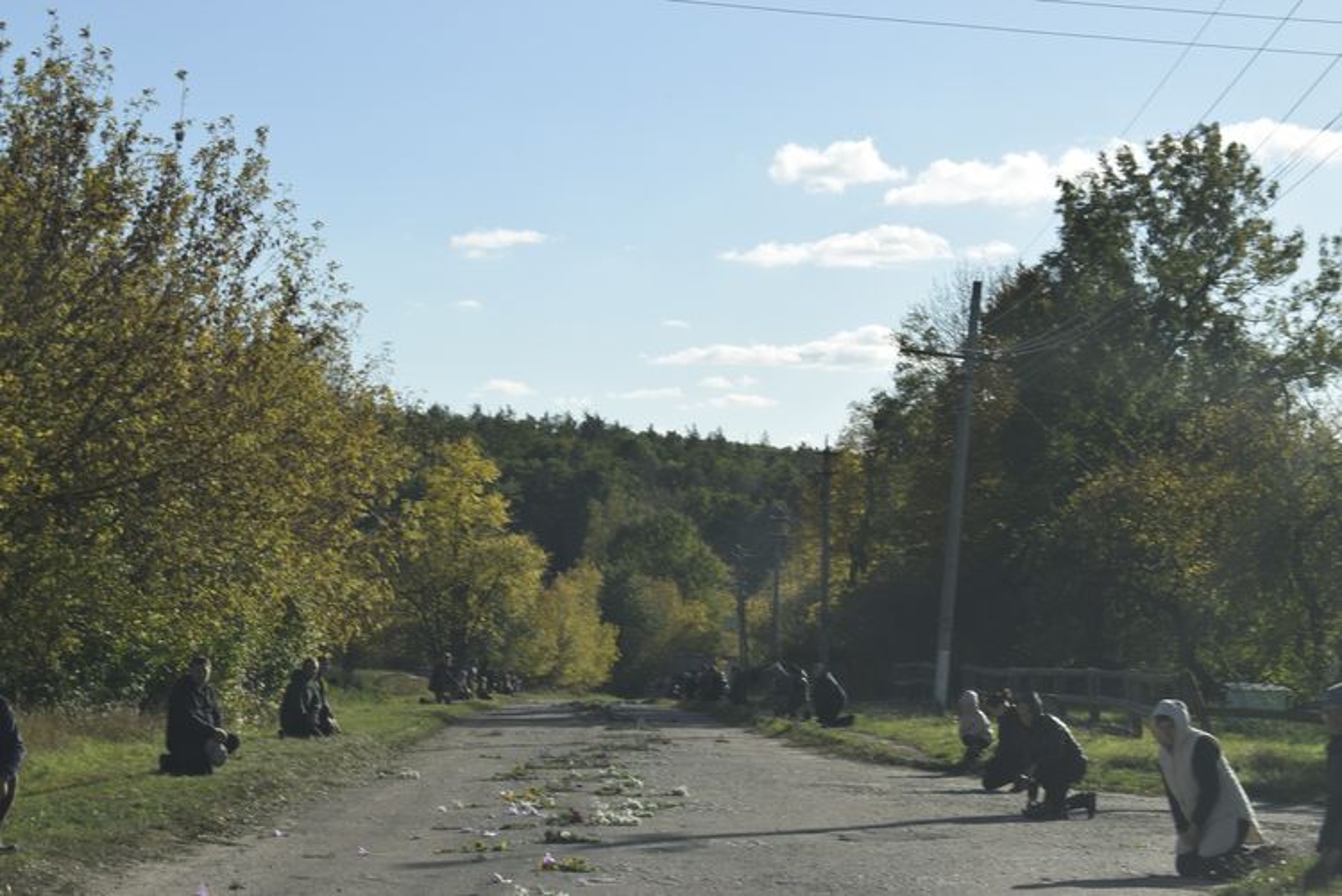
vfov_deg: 16.6
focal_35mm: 82
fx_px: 3077
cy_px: 448
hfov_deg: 24.6
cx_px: 671
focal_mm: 55
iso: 100
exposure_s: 1/200
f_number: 10
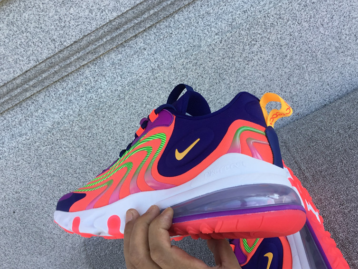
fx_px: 383
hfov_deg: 50.1
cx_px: 191
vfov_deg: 38.7
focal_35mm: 37
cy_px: 140
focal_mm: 3.3
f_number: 2.4
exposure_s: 1/259
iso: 25
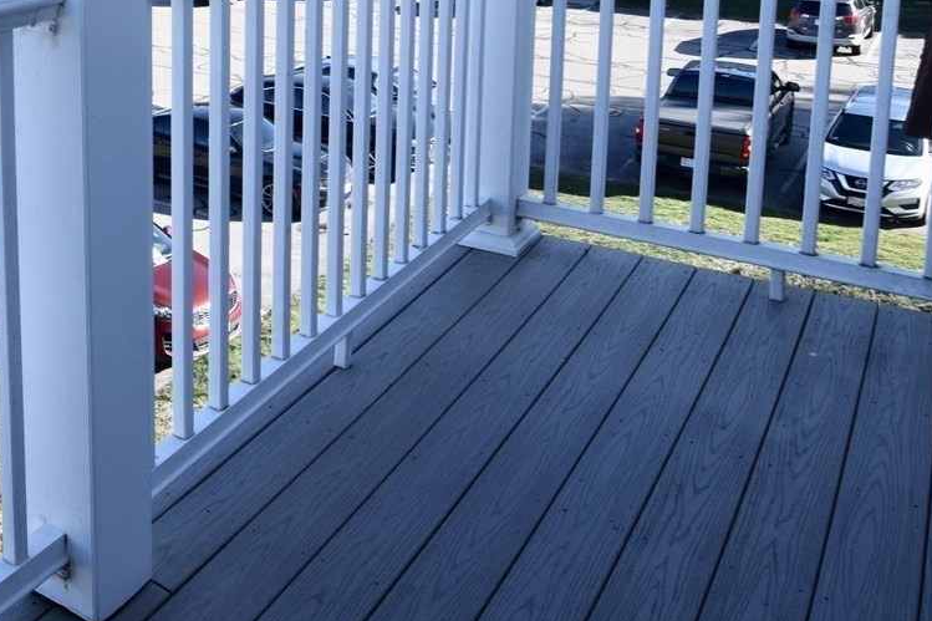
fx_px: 1061
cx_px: 22
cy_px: -30
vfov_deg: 29.9
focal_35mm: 41
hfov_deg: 41.8
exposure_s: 1/250
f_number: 8
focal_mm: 10
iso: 200
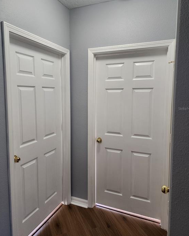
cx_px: 95
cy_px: 108
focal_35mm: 25
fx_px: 175
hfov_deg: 56.8
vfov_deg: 68.0
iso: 160
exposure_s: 1/120
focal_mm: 6.4
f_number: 1.8
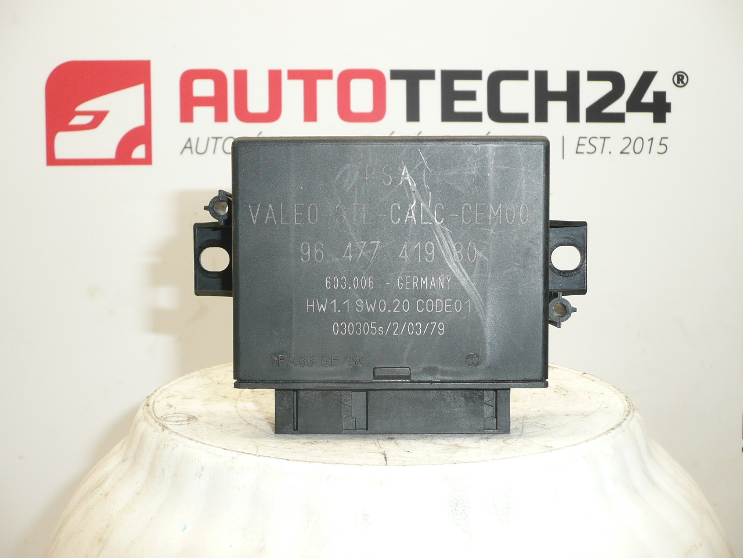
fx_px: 644
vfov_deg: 46.8
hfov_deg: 60.0
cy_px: 279
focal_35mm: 30
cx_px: 372
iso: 100
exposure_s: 1/40
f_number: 3.3
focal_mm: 4.6
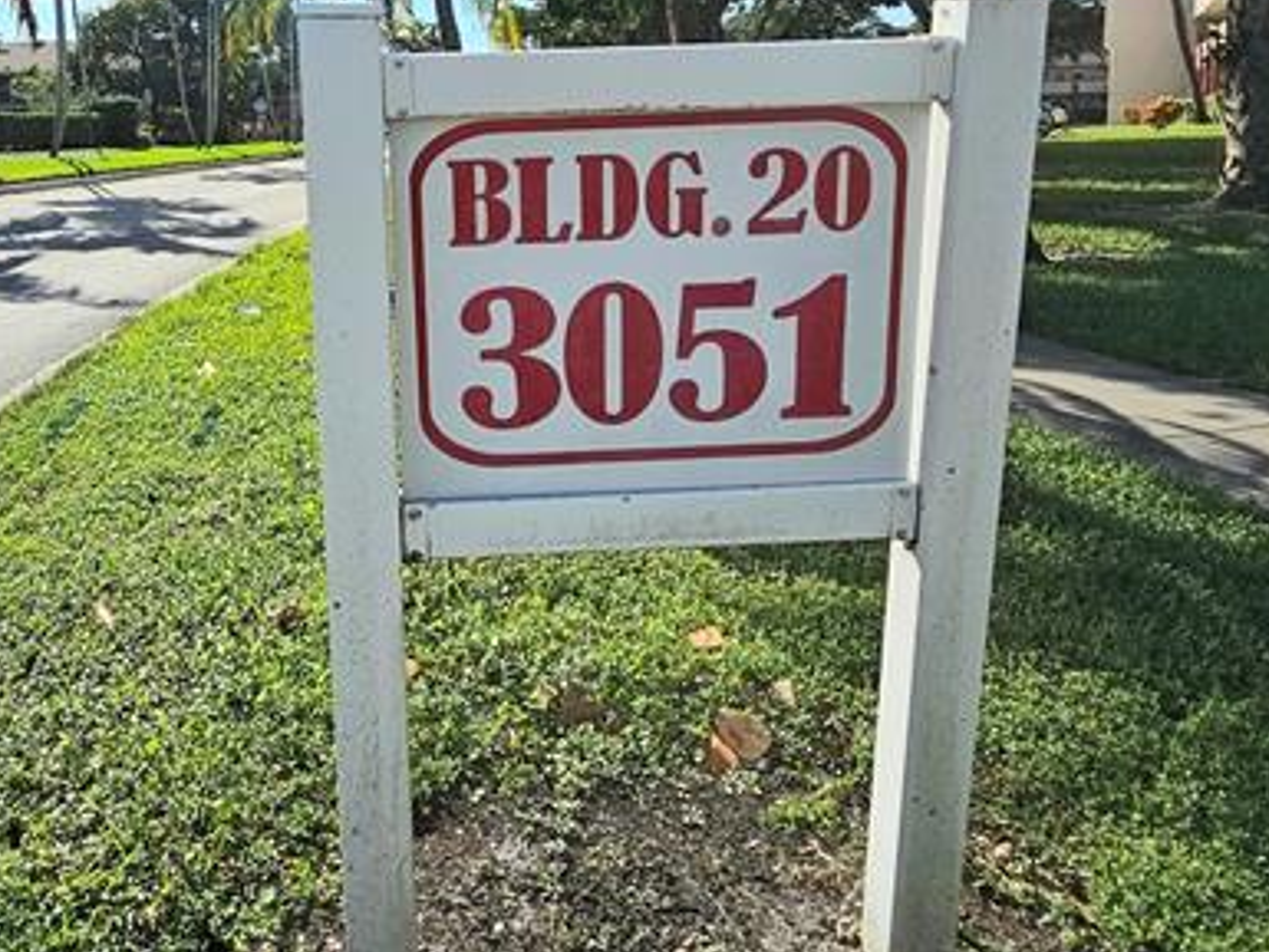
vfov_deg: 48.8
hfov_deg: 63.8
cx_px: 432
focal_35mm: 27
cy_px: 208
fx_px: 990
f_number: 2.2
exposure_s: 1/5000
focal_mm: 2.2
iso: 50
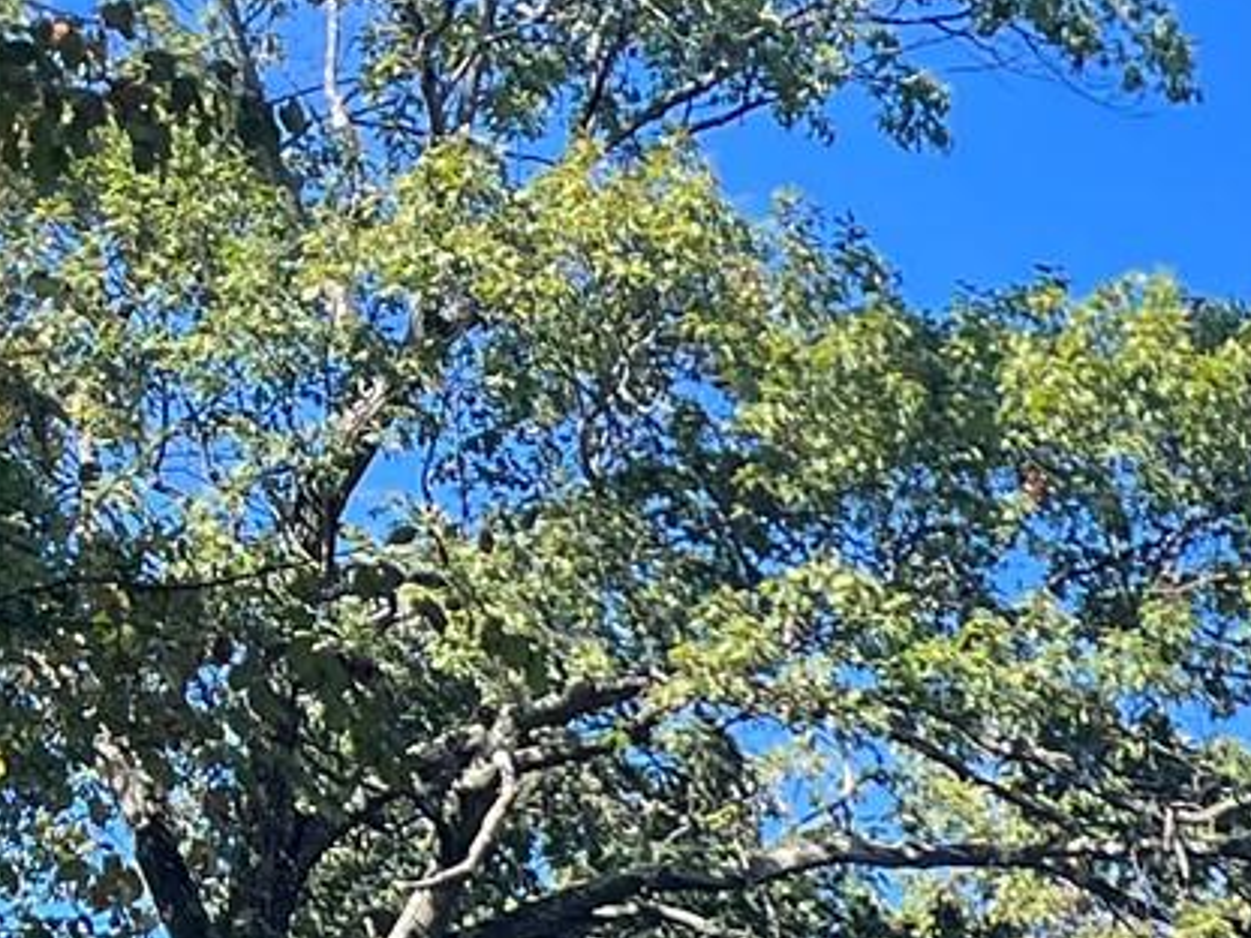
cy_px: 2246
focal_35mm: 128
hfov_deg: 12.1
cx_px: 3067
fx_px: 4626
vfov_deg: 10.1
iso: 50
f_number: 1.5
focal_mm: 5.7
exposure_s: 1/940
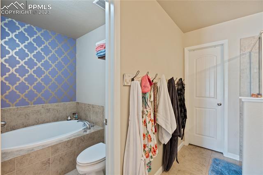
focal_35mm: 16
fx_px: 117
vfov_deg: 73.7
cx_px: 132
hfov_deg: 96.8
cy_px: 88
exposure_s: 1/6
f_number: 6.3
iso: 800
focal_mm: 16
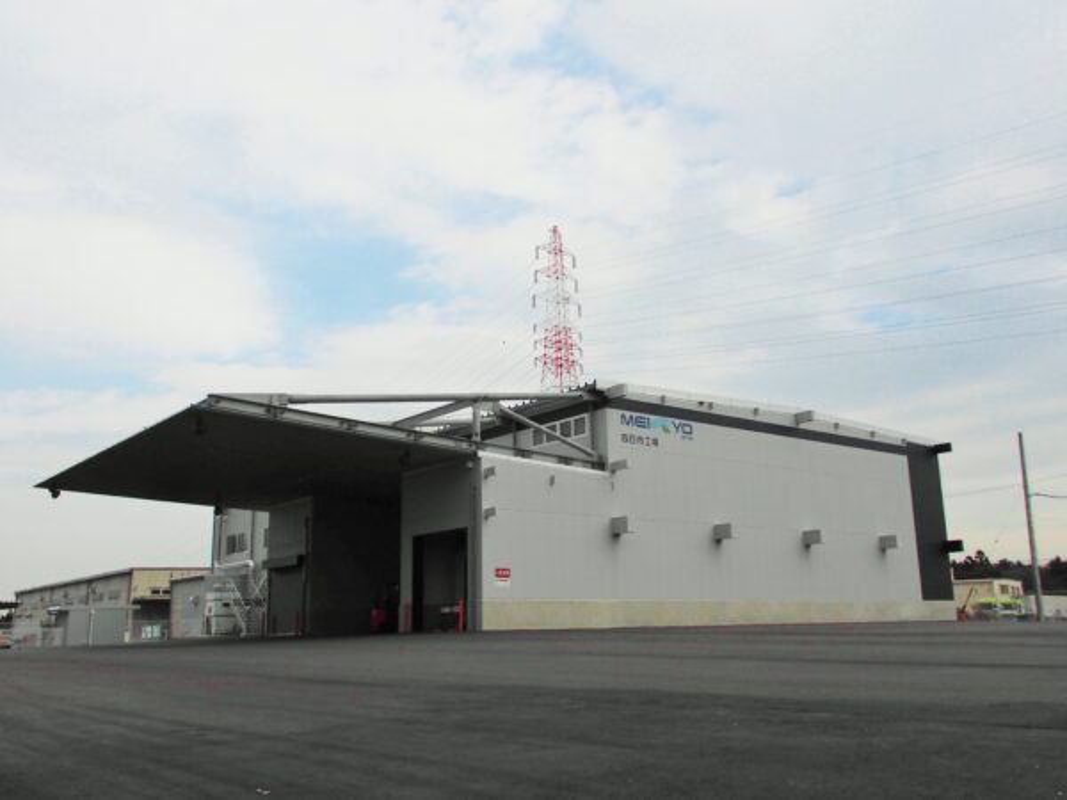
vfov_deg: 45.4
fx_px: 956
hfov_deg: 58.4
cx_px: 534
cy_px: 400
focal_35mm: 31
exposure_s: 1/200
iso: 64
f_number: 9.37
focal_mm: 5.47
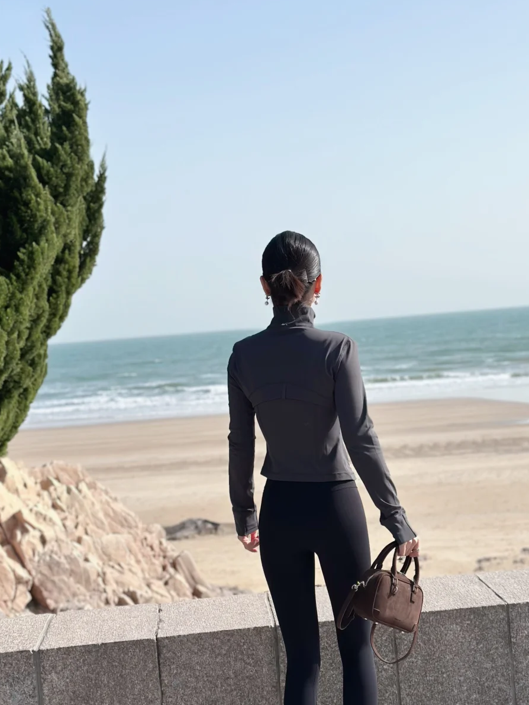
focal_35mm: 58
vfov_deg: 33.1
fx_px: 1182
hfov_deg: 25.2
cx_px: 296
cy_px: 422
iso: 100
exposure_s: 1/7634
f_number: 1.78
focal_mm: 6.86
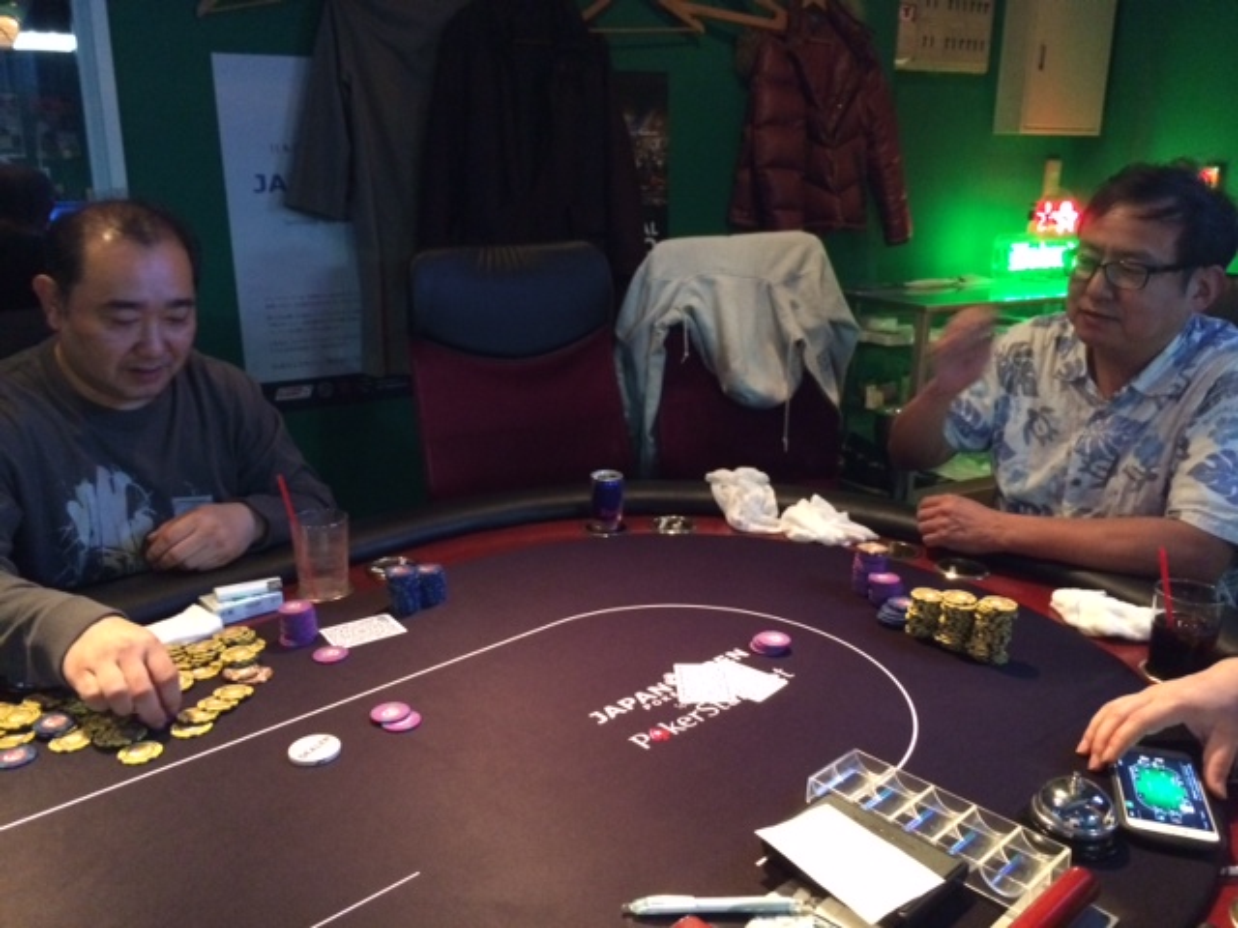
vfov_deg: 46.8
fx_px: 1073
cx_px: 619
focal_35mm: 30
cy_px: 464
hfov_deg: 60.0
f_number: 2.2
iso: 500
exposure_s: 1/15
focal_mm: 4.12
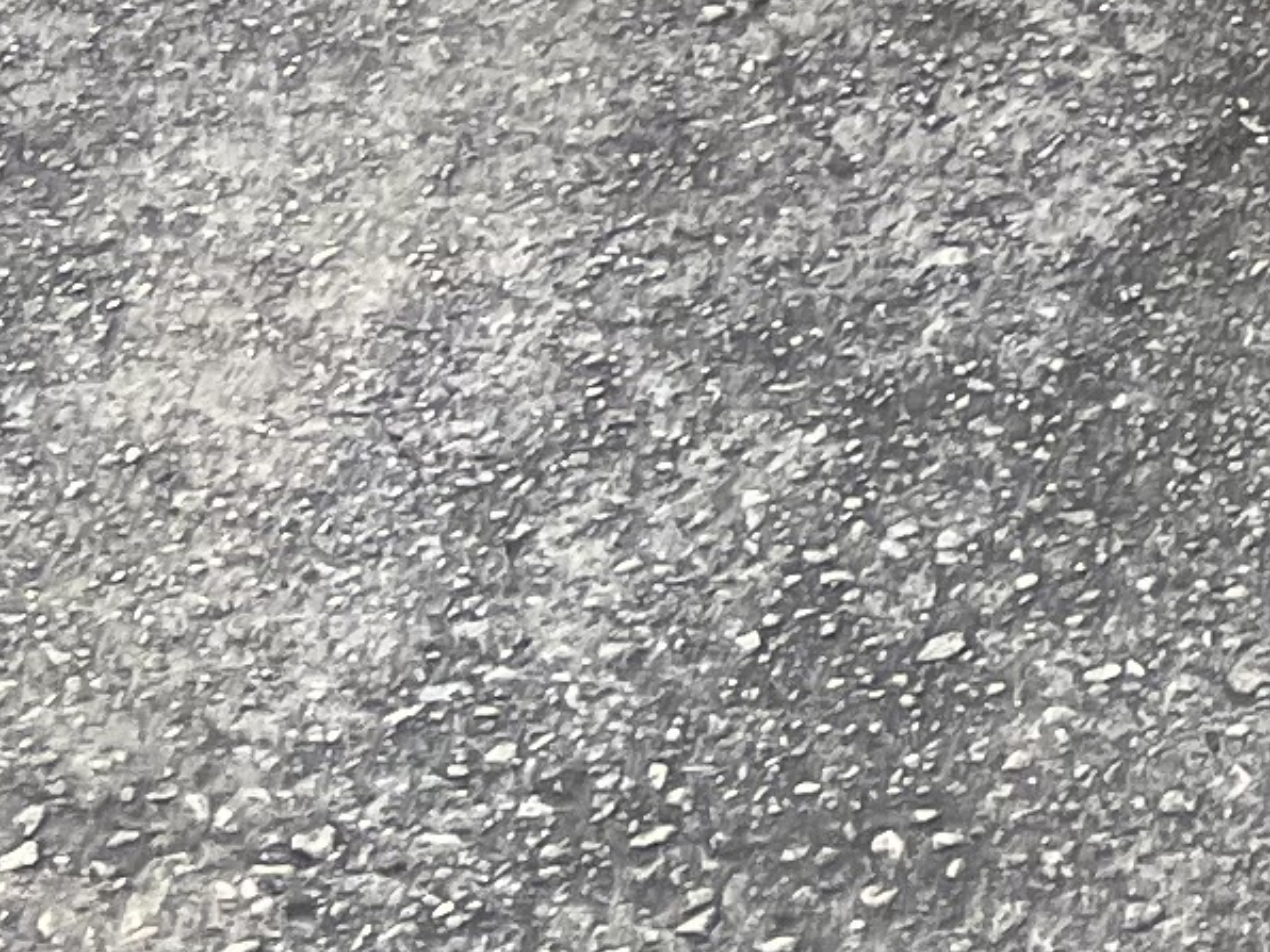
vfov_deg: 7.4
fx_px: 6457
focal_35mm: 176
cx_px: 3124
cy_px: -1976
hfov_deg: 9.8
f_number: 1.6
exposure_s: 1/122
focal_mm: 5.1
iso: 50
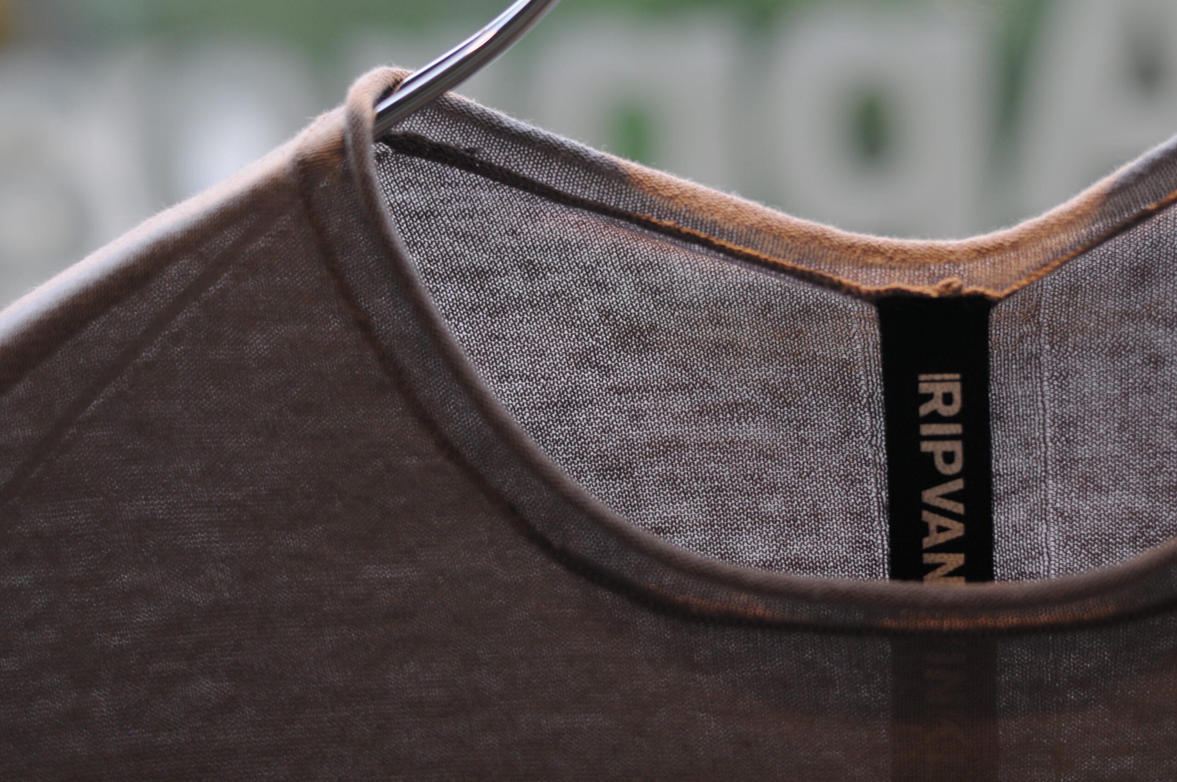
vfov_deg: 18.1
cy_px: 391
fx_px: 2449
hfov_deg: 27.0
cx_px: 588
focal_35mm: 75
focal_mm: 50
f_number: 2.2
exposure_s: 1/160
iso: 200
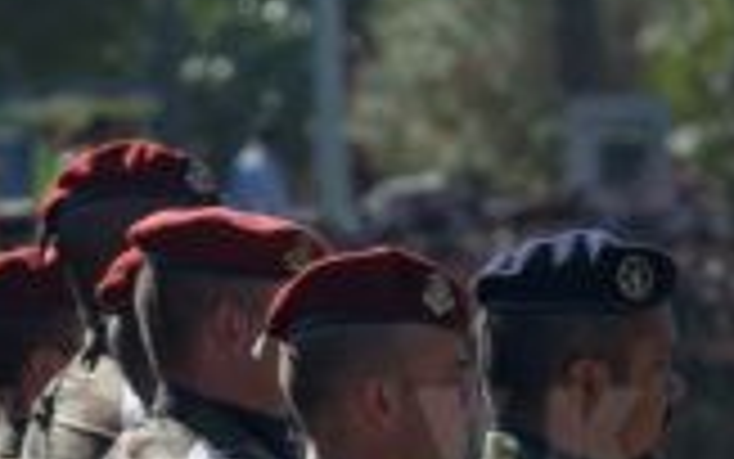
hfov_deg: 2.1
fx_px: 19648
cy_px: 1062
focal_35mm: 982
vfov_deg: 1.3
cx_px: -92
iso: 100
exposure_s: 1/400
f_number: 6.3
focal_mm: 175
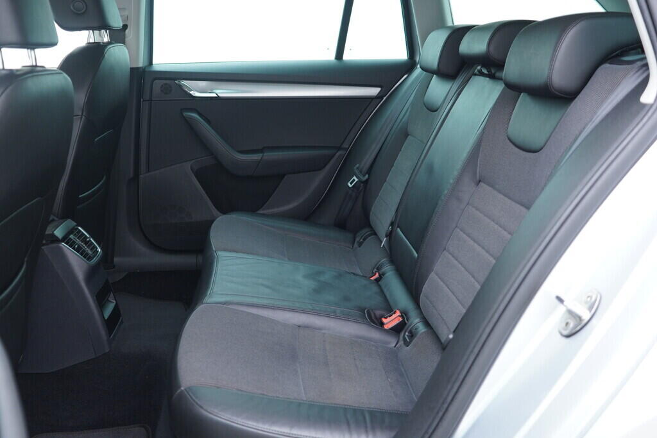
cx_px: 328
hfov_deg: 53.1
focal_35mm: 36
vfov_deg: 36.9
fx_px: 657
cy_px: 219
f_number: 2.8
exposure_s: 1/40
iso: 320
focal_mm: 24
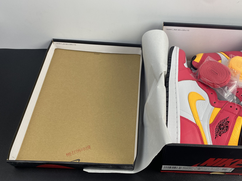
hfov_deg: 53.4
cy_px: 106
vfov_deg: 41.7
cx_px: 150
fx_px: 238
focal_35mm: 34
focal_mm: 4.25
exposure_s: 1/100
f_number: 1.8
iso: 40
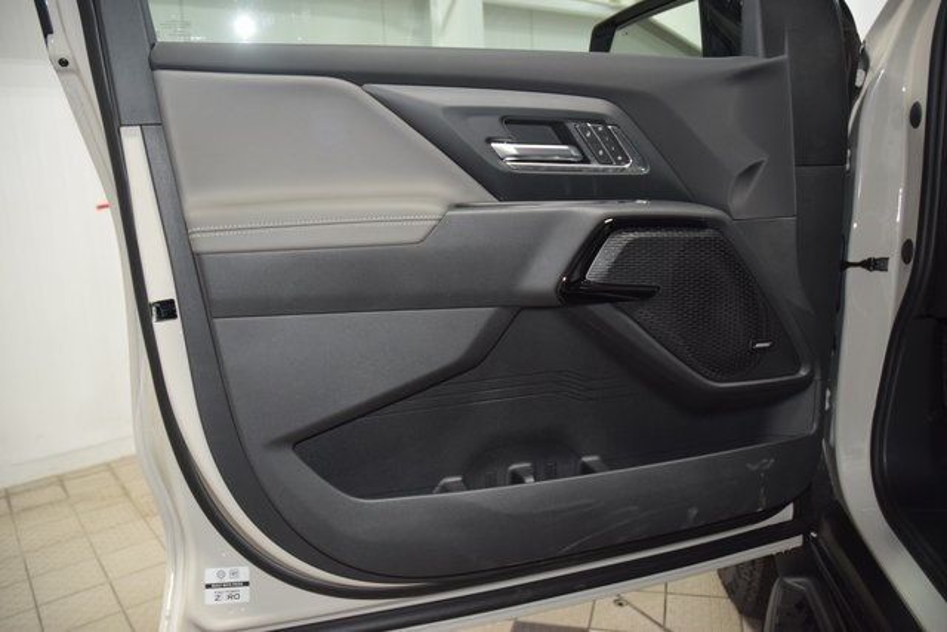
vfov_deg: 48.0
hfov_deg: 67.4
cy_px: 316
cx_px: 474
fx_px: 710
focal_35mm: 27
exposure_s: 1/60
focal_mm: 18
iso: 1100
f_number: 3.5
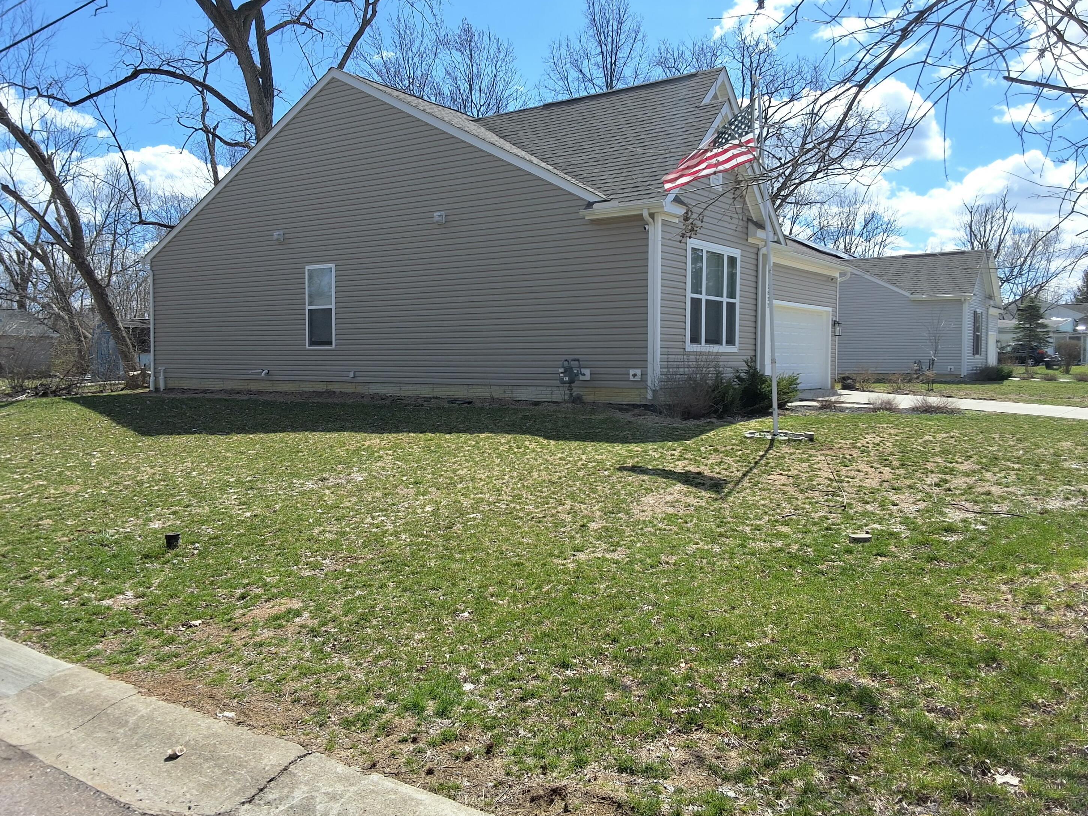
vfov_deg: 48.2
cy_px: 412
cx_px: 533
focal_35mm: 29
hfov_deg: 61.7
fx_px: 911
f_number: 1.9
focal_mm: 2.91
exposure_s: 1/2242
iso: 32
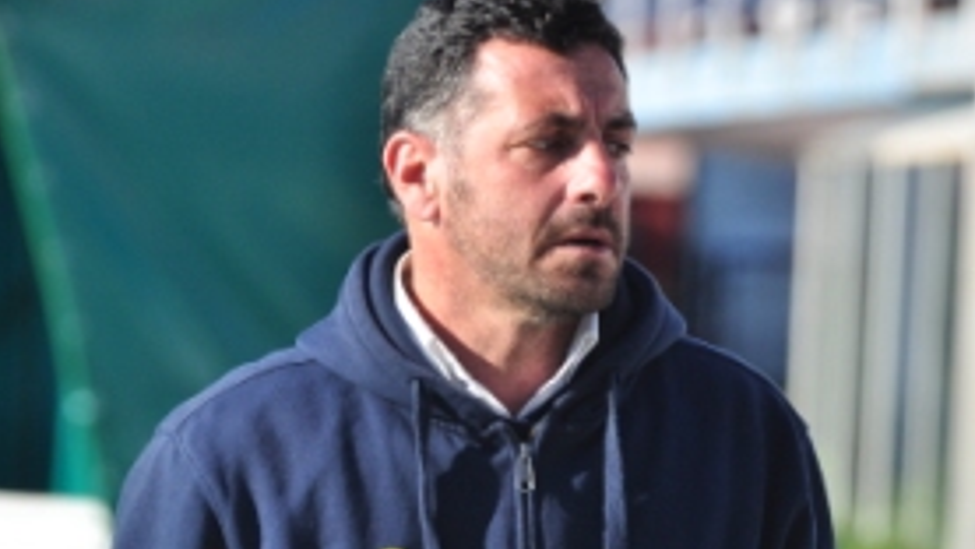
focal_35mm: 508
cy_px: 362
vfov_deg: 2.4
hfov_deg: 4.3
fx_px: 13137
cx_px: 528
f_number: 5.3
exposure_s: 1/1250
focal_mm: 200
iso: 400
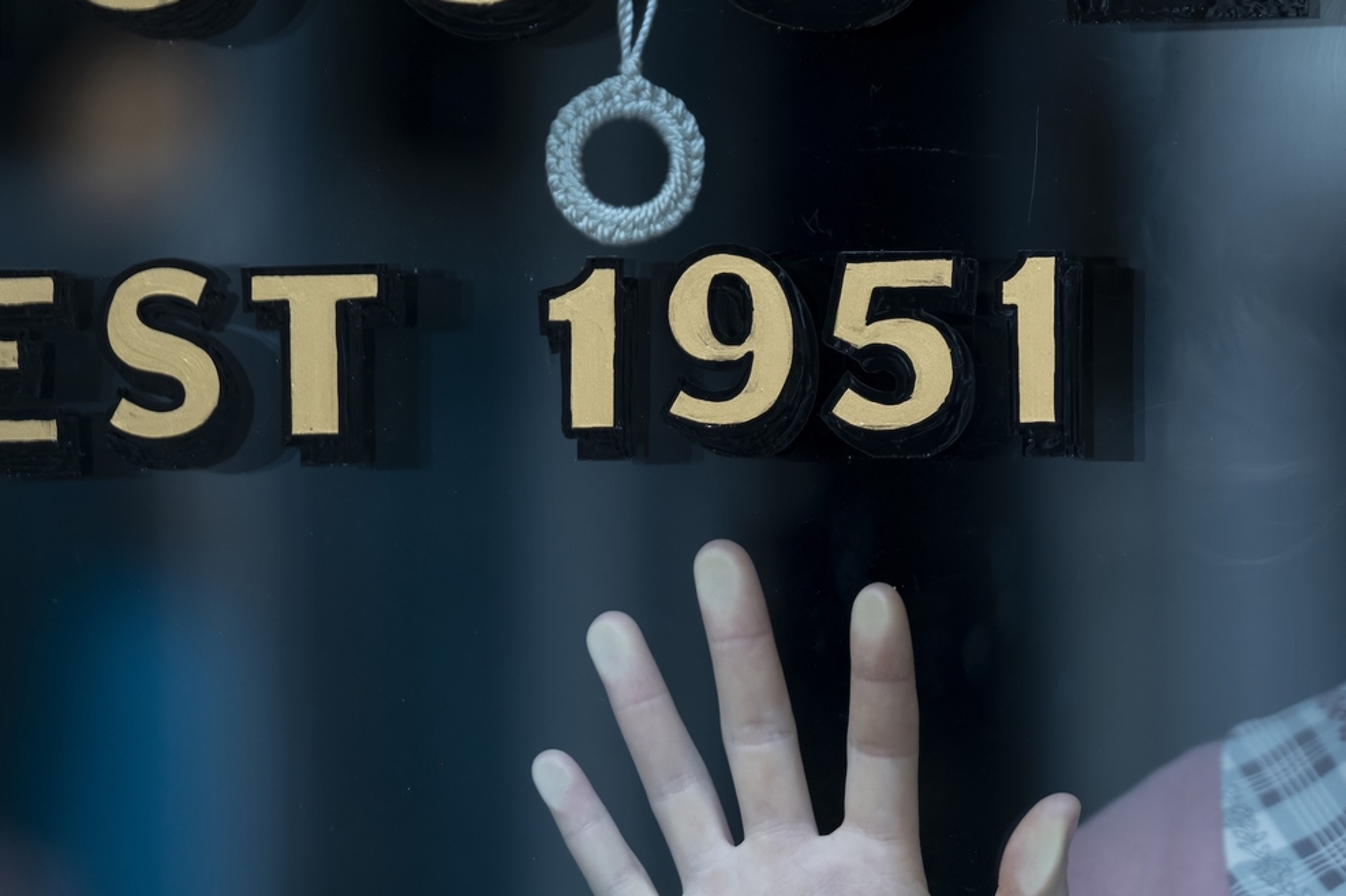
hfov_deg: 5.0
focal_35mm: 409
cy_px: 447
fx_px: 15288
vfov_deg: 3.4
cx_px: 1096
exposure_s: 1/250
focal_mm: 140
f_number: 2.8
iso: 800
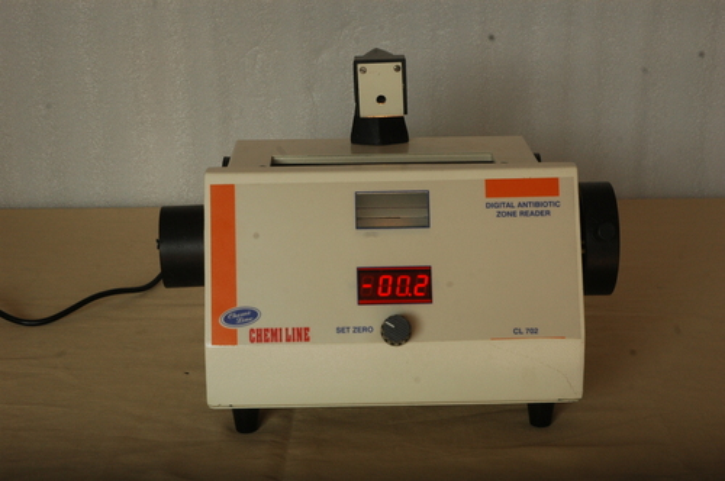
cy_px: 240
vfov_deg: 19.7
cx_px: 362
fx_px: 1388
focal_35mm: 69
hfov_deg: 29.3
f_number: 10
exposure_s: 1/80
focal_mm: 46
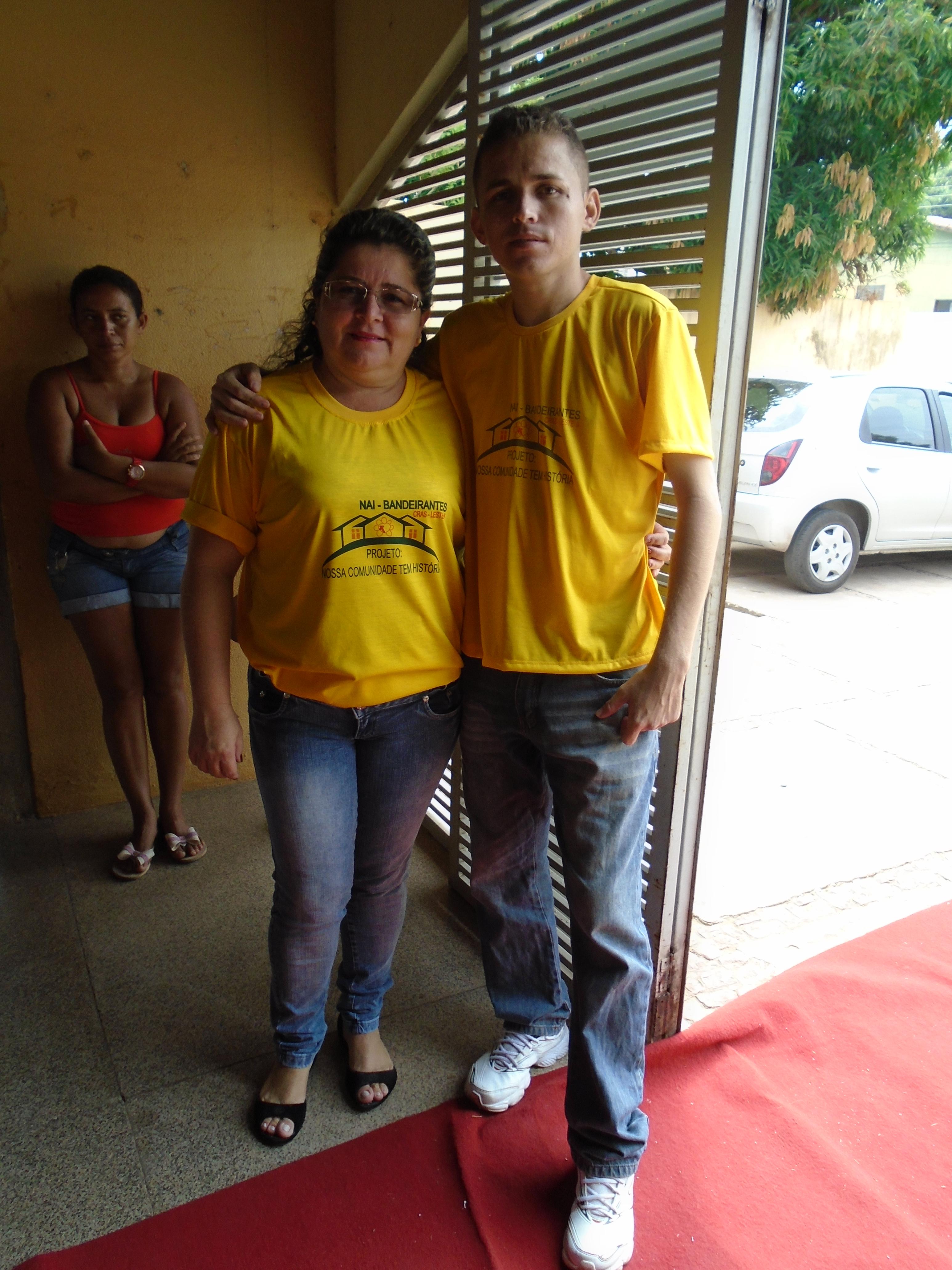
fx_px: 953
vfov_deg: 67.3
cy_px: 635
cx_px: 476
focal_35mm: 26
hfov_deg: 53.1
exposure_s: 1/125
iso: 100
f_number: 3.2
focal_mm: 4.6
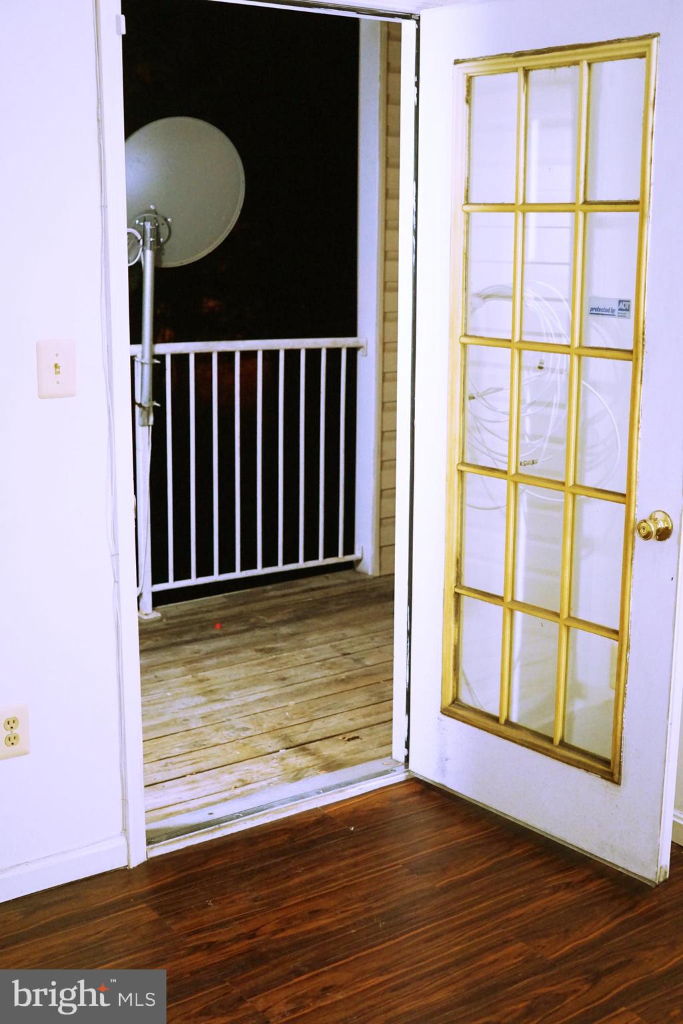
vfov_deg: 43.6
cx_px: 342
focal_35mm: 45
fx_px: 1280
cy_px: 512
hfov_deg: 29.9
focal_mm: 30
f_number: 2.8
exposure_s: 1/160
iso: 2500
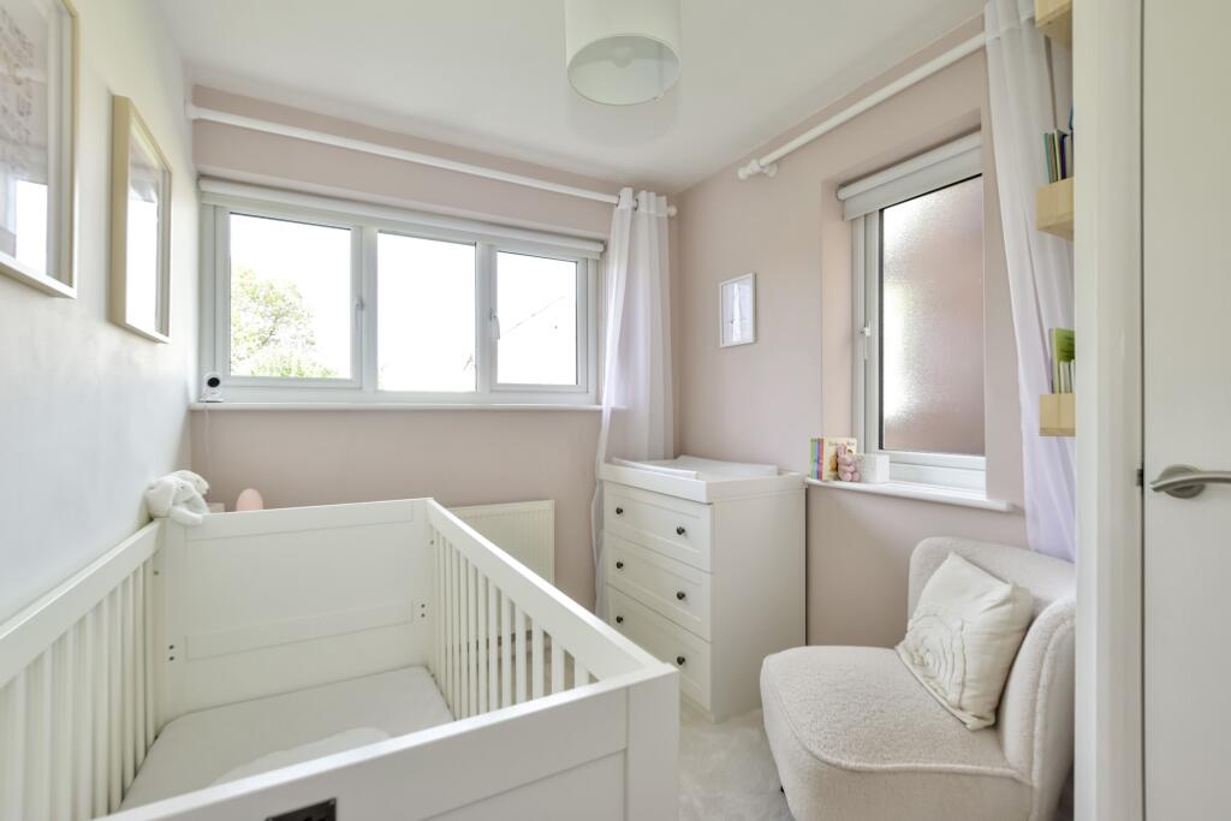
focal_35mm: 15
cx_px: 616
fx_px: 513
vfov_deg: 77.3
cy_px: 410
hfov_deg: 100.4
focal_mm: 10
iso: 640
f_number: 8
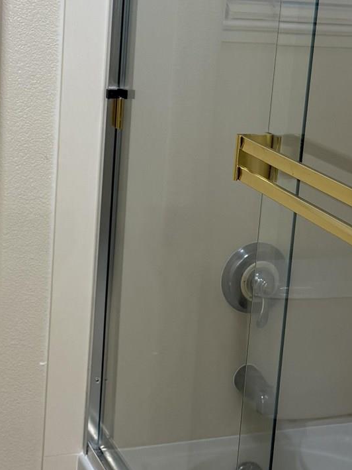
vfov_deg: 25.0
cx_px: 178
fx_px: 1057
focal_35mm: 78
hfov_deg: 18.9
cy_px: 191
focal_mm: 6.76
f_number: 1.78
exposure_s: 1/120
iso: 80
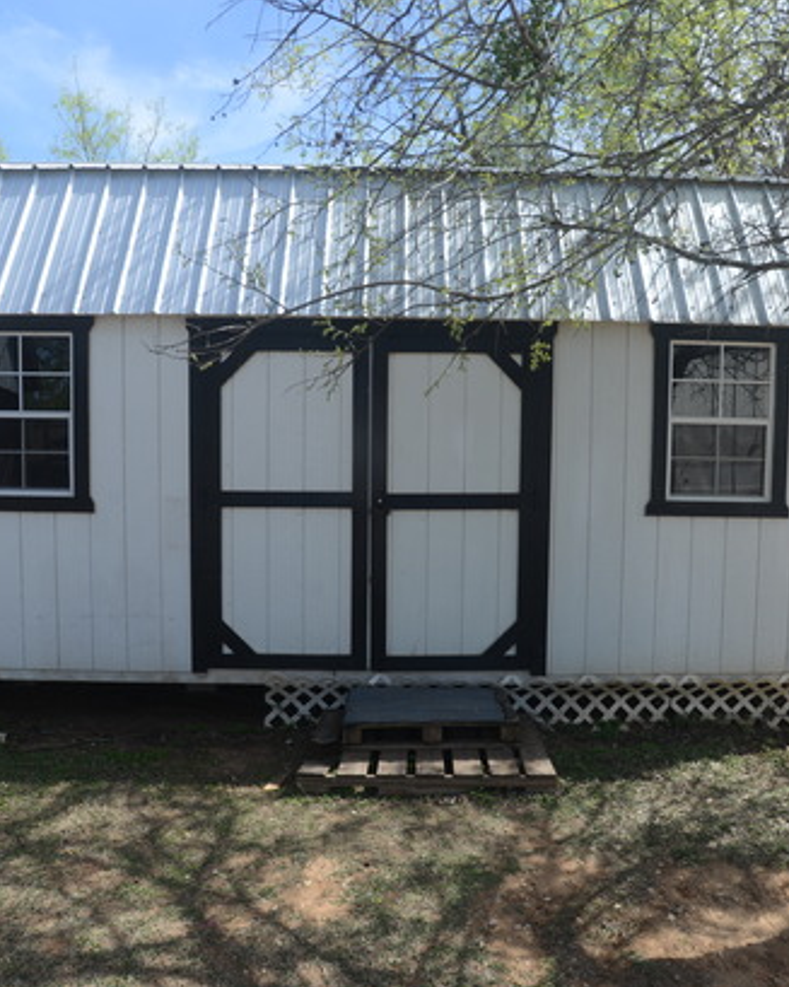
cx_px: 401
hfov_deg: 56.8
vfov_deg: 68.1
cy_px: 477
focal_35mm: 25
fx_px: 730
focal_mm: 17
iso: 100
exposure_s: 1/200
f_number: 7.1
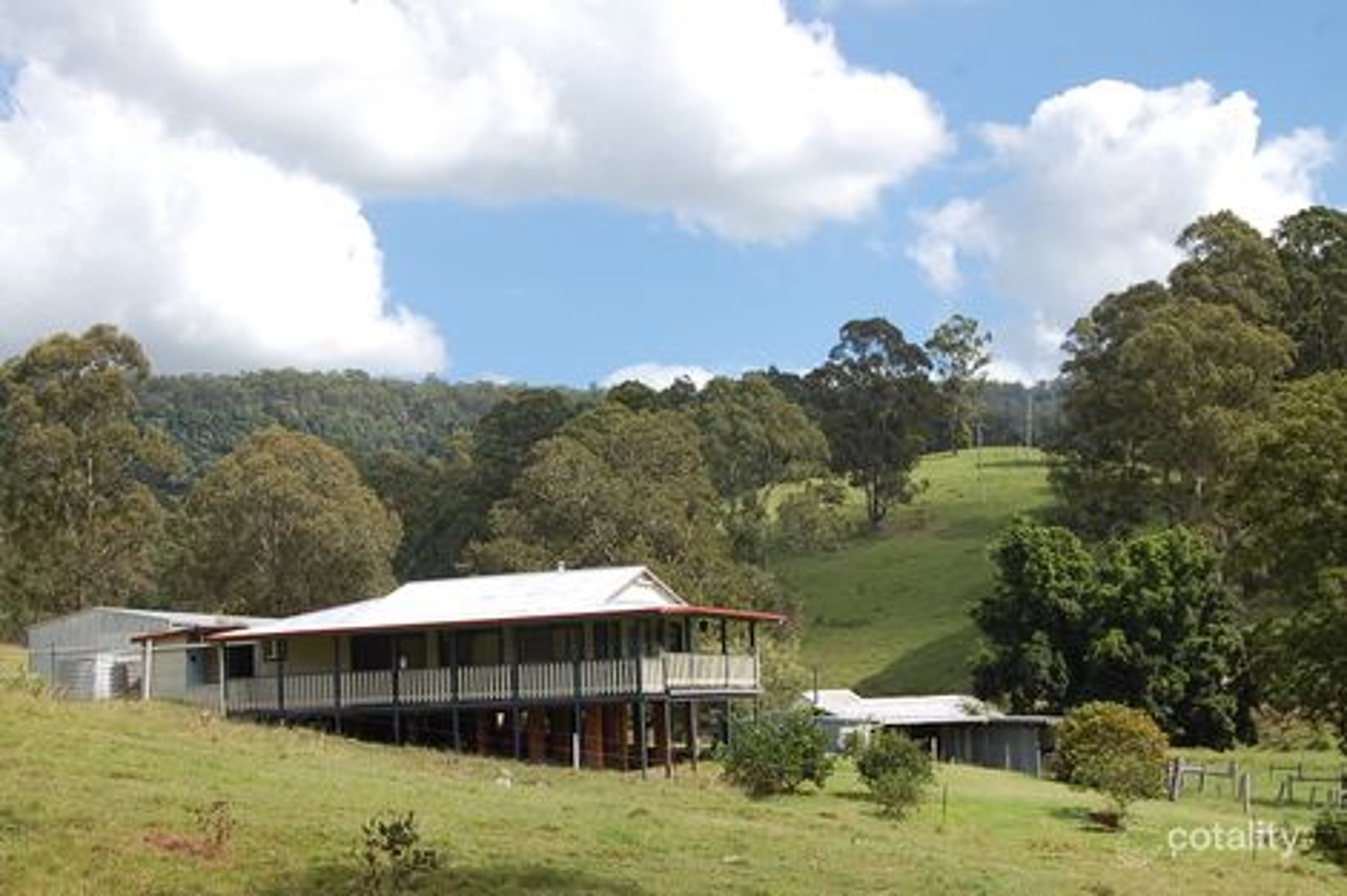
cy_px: 448
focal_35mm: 57
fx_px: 2132
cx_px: 674
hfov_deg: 35.1
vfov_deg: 23.8
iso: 200
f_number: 9
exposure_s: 1/320
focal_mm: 38
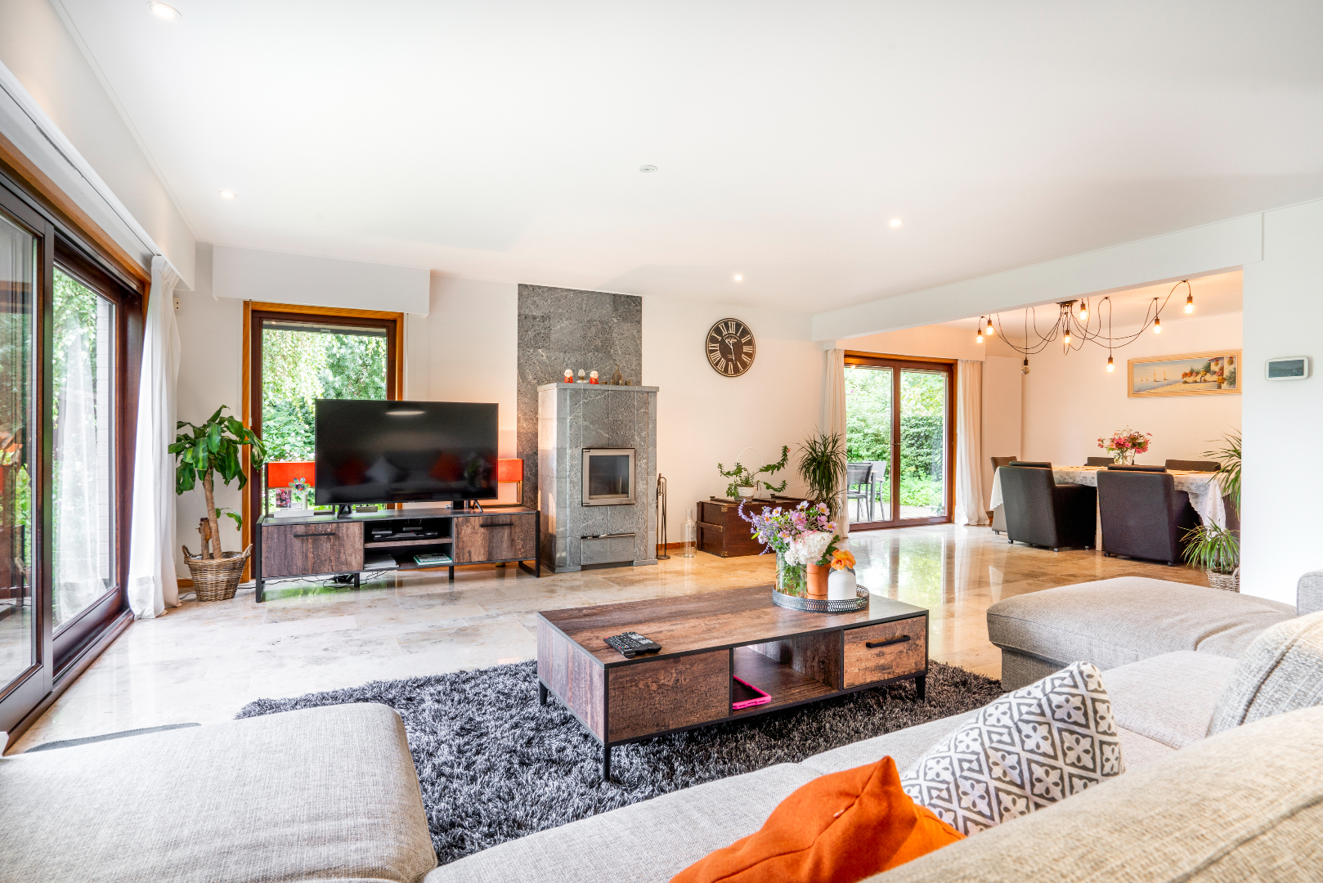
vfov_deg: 70.5
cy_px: 442
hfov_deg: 93.3
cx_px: 662
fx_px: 625
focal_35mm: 17
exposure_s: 1/2
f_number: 11
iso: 100
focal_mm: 17
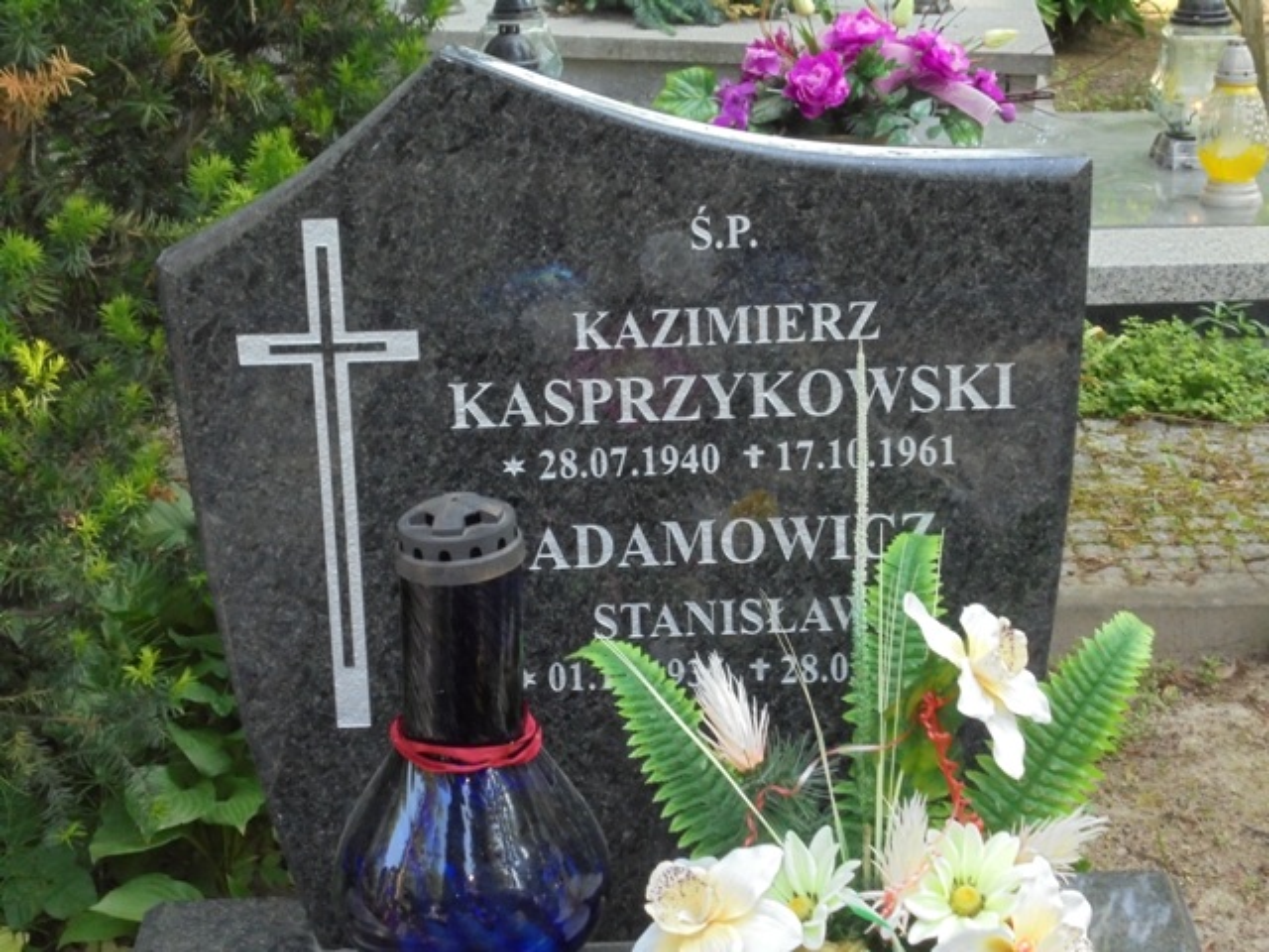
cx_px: 634
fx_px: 3043
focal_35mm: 83
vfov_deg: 17.8
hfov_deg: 23.6
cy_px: 476
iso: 400
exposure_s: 1/60
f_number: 6.7
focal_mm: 14.9
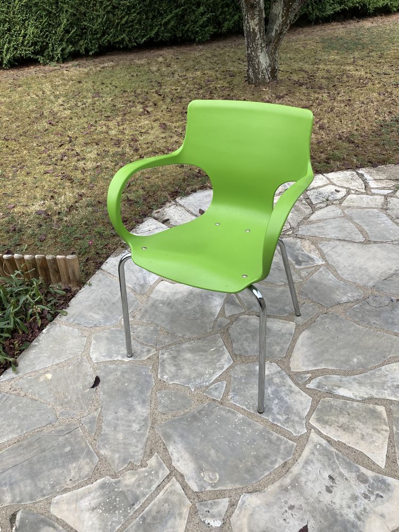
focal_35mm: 28
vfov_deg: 63.4
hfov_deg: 49.7
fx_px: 430
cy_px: 266
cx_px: 200
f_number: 1.8
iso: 20
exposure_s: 1/706
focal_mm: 3.99
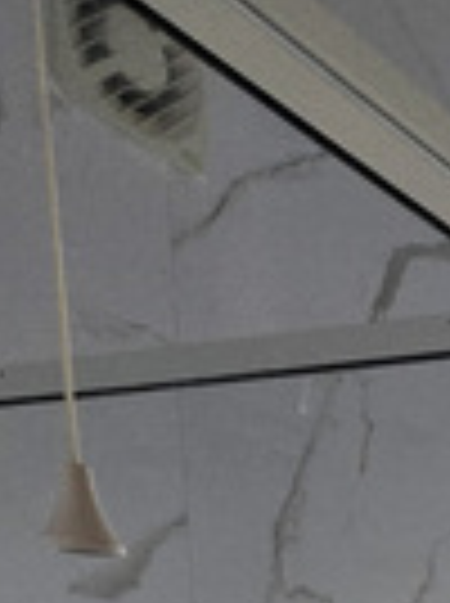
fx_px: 1217
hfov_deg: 14.9
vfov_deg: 19.3
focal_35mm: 70
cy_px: 1138
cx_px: 1022
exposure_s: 1/50
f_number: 2.2
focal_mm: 1.7
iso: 80
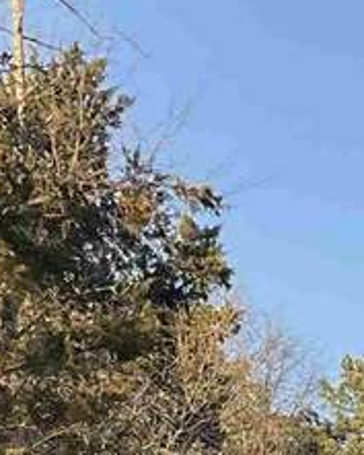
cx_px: 732
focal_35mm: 164
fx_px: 2207
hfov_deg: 8.9
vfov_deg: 10.7
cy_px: 931
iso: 25
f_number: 1.8
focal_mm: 3
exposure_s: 1/650
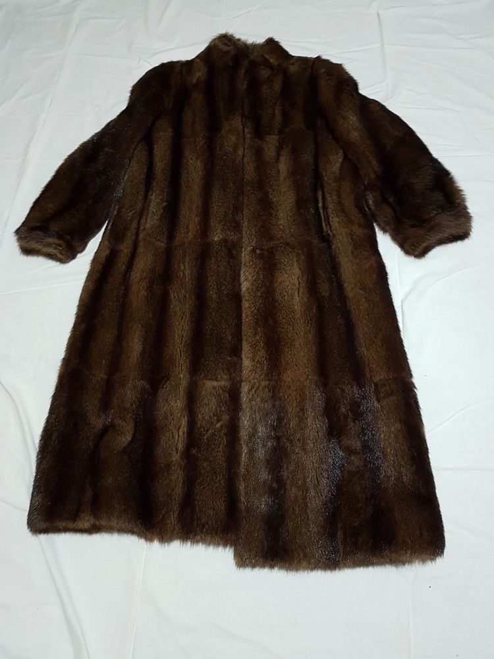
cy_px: 330
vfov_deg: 67.3
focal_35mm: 26
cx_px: 247
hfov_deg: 53.1
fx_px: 495
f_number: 1.7
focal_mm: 4.2
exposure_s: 1/10
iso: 400
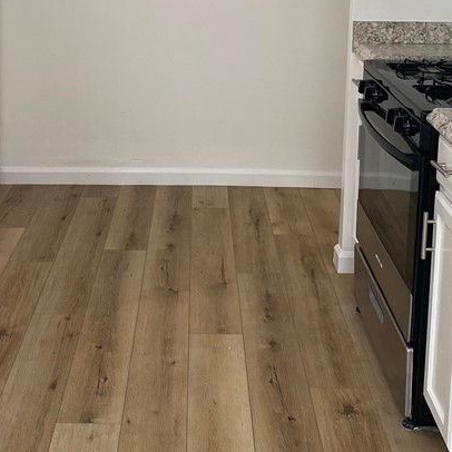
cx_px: 200
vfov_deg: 28.4
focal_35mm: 58
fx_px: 857
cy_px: 47
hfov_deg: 29.5
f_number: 1.8
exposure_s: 1/120
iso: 100
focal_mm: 4.25
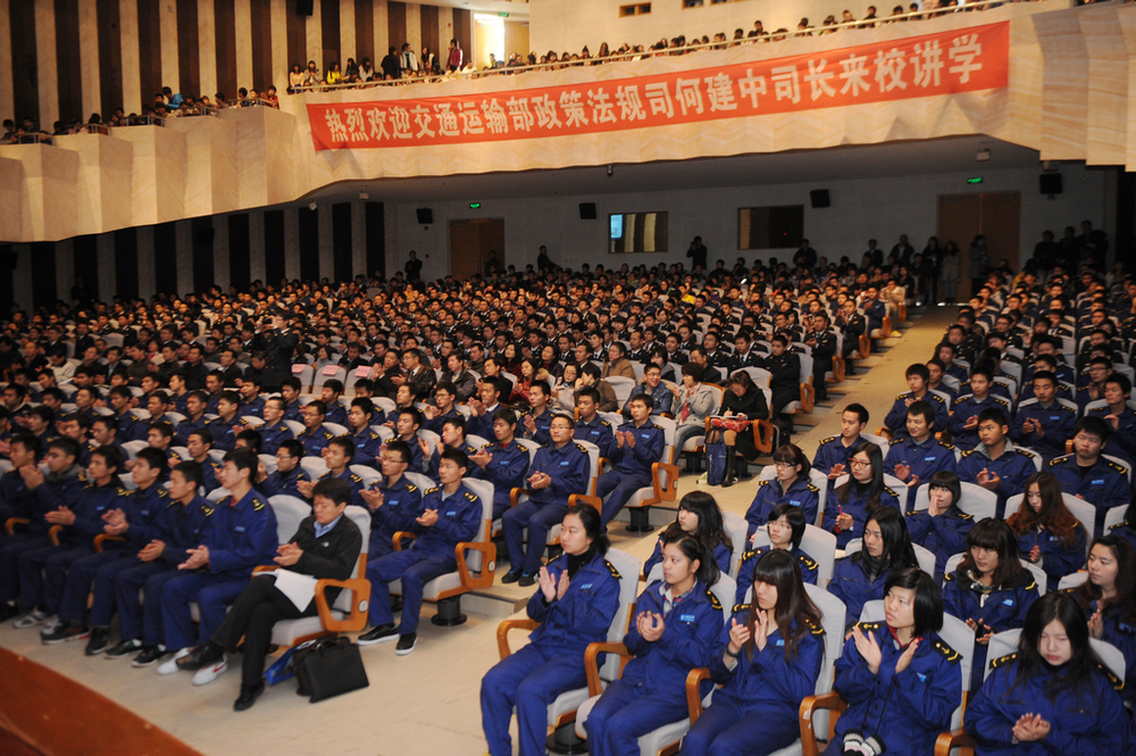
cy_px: 378
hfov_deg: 60.3
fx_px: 977
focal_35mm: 31
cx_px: 568
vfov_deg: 42.3
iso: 1250
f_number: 3.2
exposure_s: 1/60
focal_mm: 31
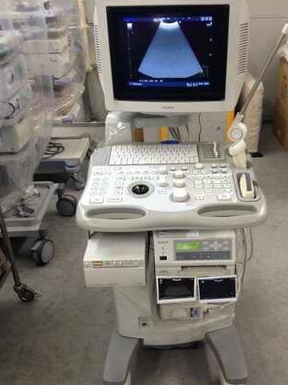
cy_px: 202
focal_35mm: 41
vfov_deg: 45.8
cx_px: 165
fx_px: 455
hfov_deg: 35.0
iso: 80
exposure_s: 1/20
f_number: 2.4
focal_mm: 4.28
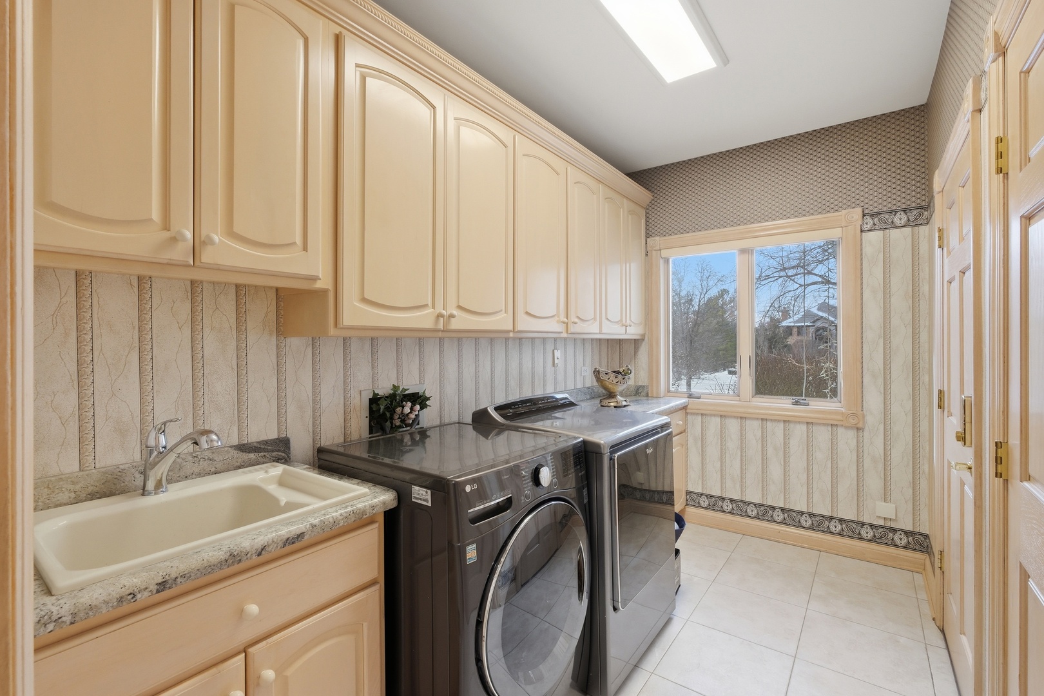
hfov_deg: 100.4
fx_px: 435
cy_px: 348
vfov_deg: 77.3
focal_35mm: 15
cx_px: 522
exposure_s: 1/500
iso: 800
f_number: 7.1
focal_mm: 10
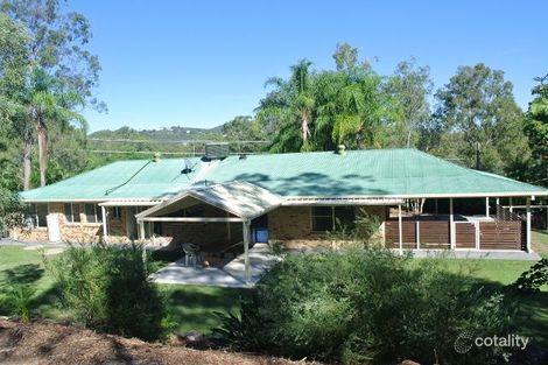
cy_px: 182
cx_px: 274
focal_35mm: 27
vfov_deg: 47.9
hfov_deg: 67.4
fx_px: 411
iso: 100
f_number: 4.5
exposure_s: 1/400
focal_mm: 10
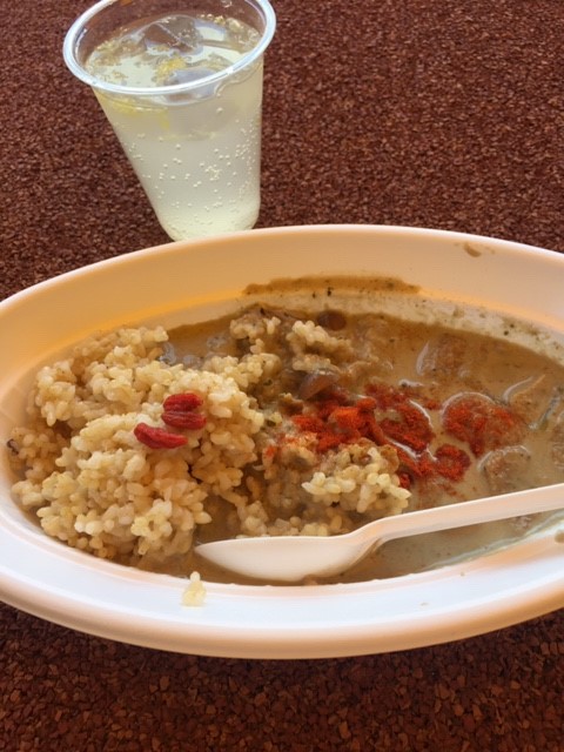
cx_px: 282
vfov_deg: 61.7
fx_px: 630
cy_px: 376
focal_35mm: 29
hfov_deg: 48.2
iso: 32
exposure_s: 1/237
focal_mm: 4.15
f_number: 2.2
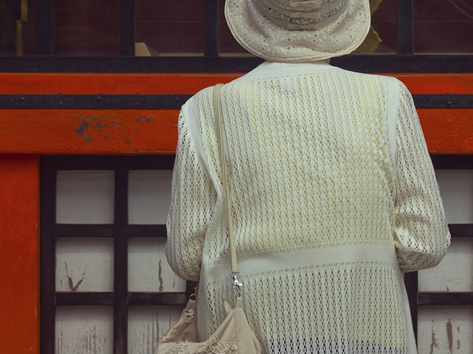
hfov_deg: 9.2
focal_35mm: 216
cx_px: 303
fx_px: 2951
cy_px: 114
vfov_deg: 6.9
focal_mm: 70
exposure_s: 1/640
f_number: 6.3
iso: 200
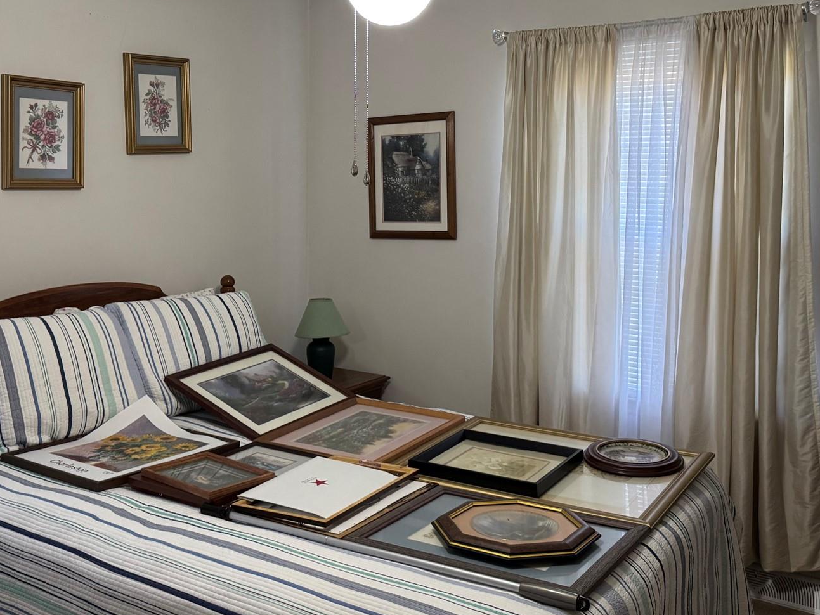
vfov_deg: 37.5
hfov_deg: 48.9
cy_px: 223
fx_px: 900
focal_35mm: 38
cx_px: 374
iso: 320
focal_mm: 6.76
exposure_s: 1/60
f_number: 1.78
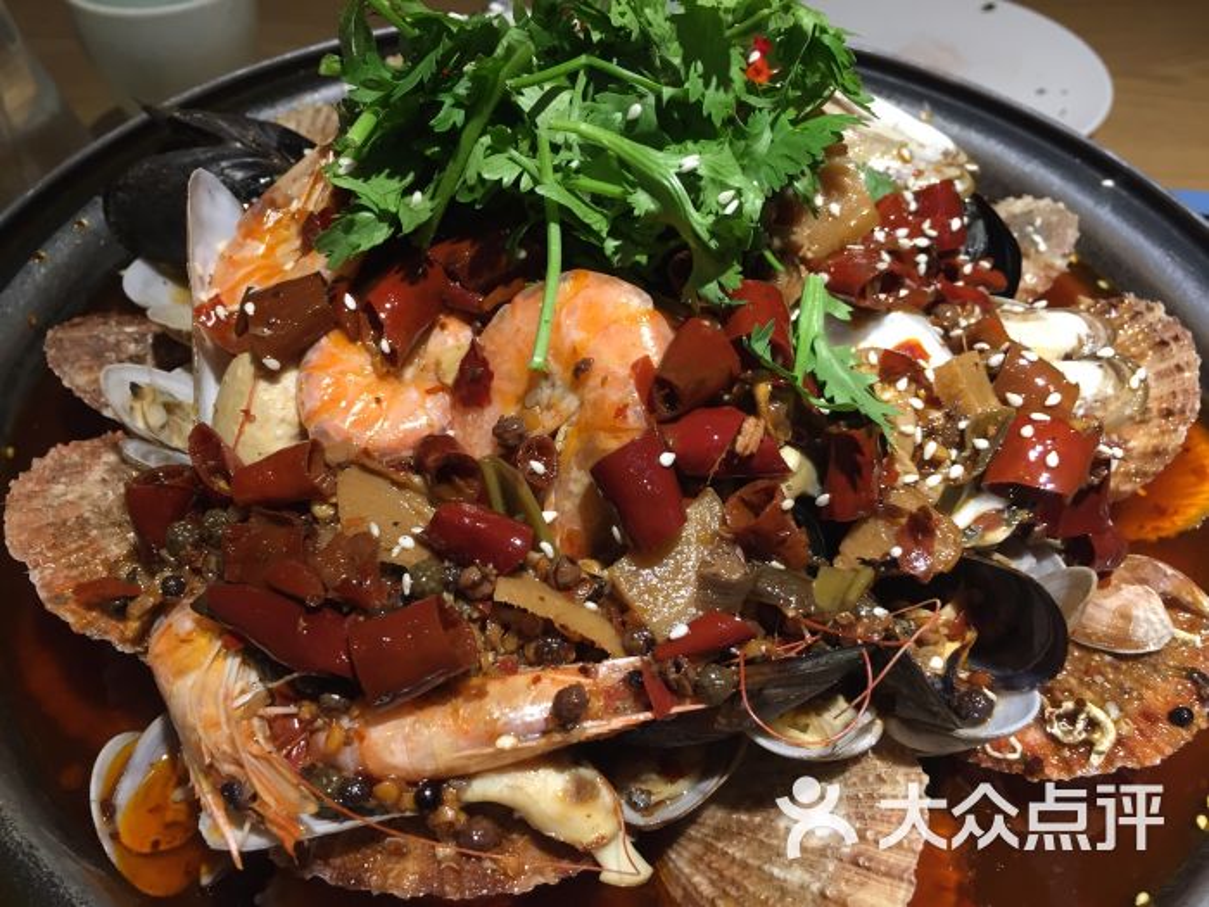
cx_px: 604
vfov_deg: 48.2
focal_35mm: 29
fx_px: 1013
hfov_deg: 61.7
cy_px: 454
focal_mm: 4.15
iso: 100
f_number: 2.2
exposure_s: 1/33
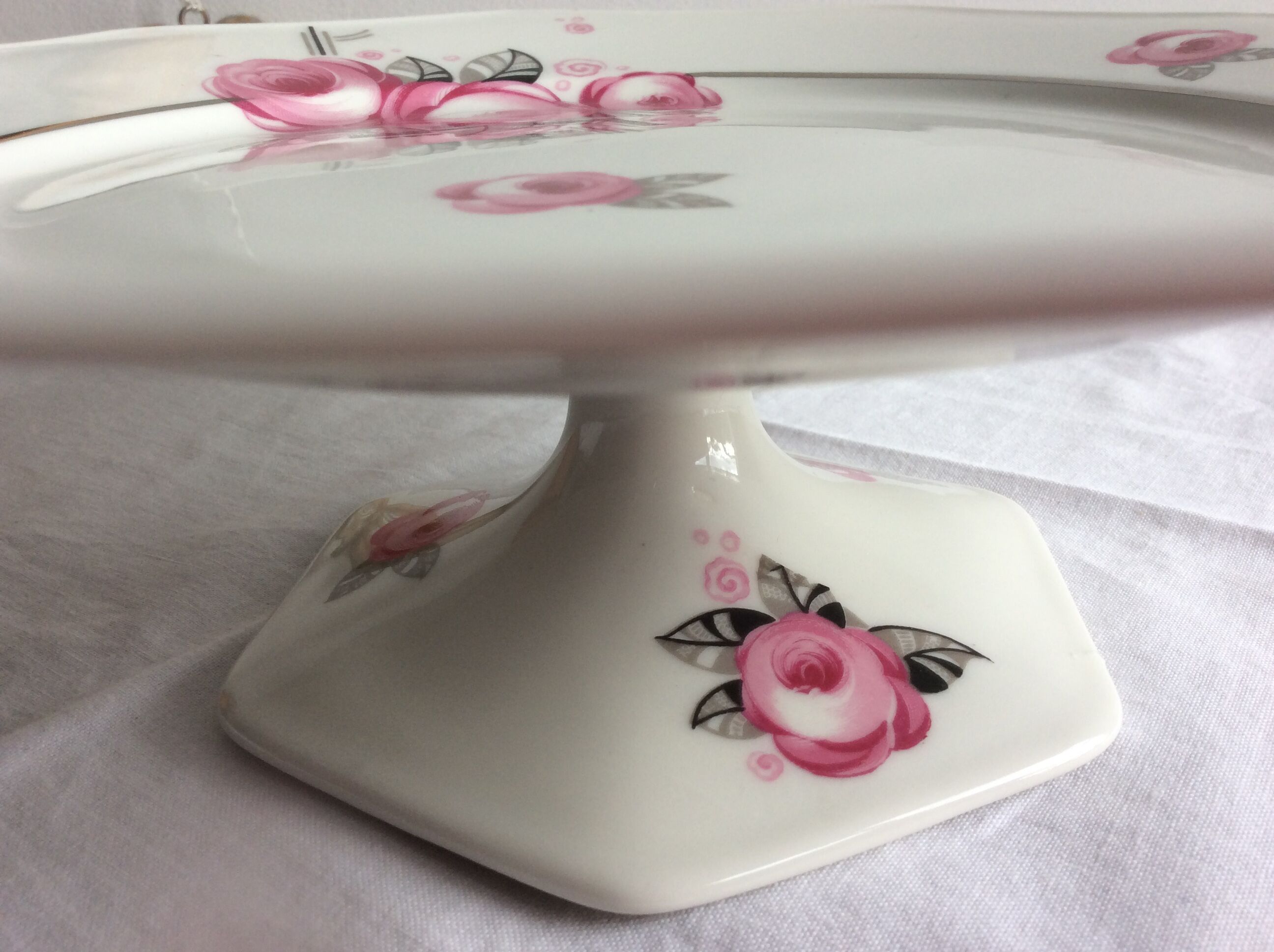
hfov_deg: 56.9
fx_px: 1176
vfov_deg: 44.1
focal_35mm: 32
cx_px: 637
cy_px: 476
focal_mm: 3.3
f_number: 2.4
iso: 32
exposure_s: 1/164
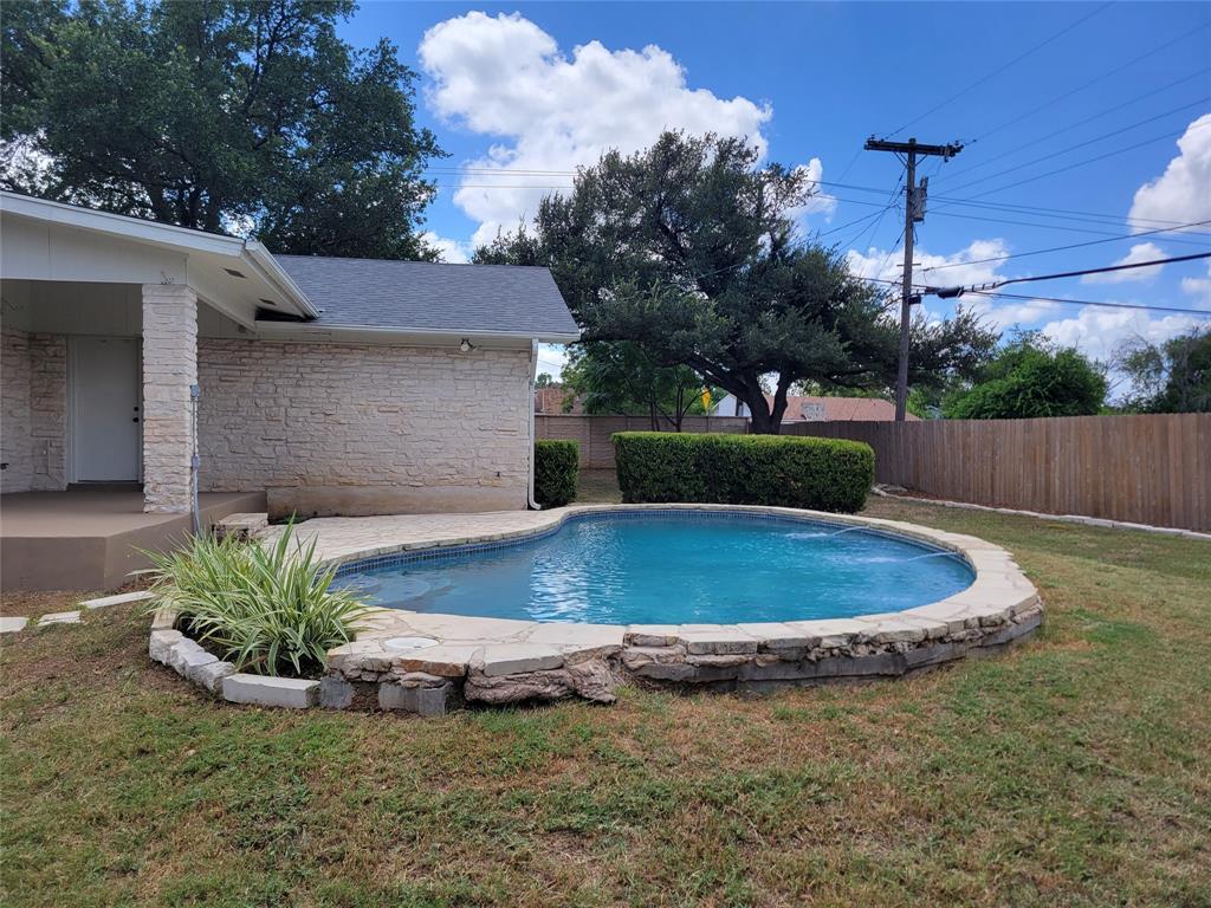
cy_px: 454
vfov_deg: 53.1
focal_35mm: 26
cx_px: 606
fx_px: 910
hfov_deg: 67.3
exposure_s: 1/1550
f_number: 1.8
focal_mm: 5.4
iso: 40
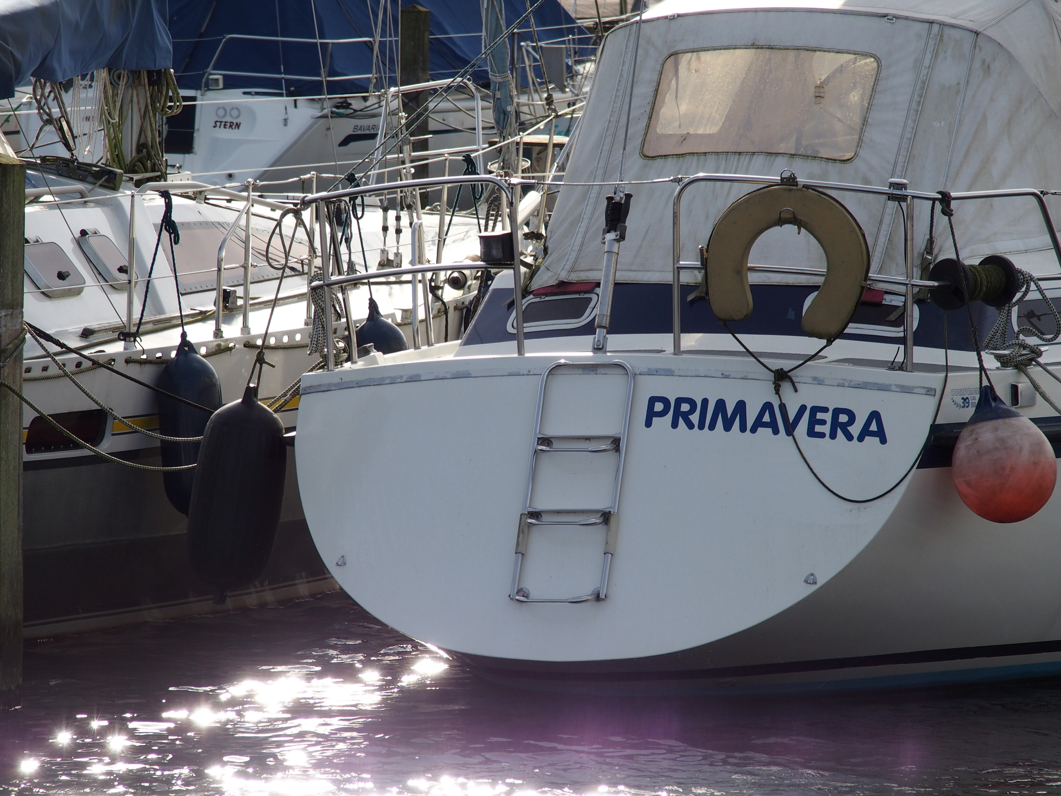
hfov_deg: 6.6
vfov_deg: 5.0
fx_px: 9195
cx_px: 530
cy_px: 398
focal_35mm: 300
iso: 100
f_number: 4.5
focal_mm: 64.3
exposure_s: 1/400
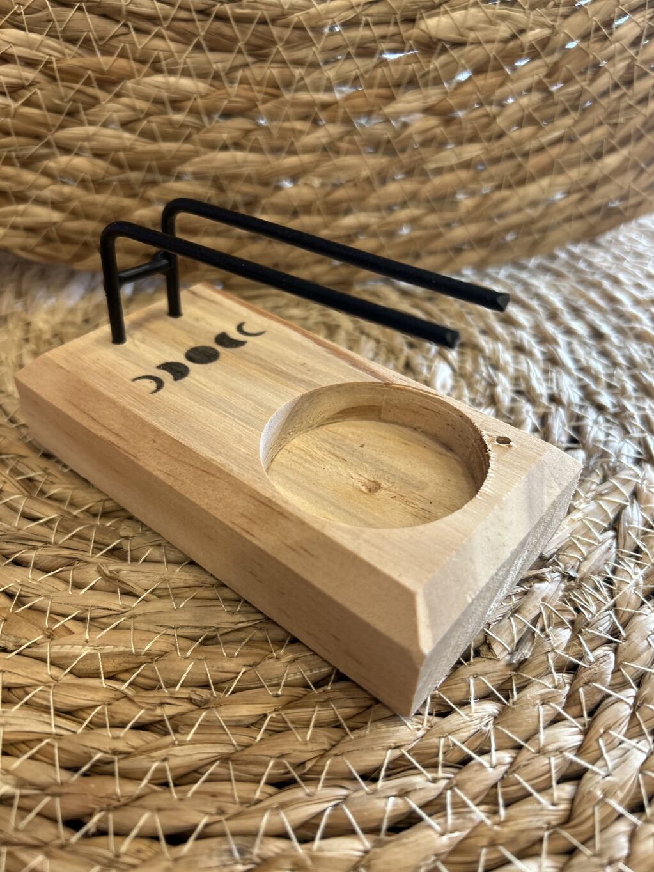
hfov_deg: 53.1
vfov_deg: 67.3
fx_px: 655
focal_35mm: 26
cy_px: 436
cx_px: 327
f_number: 1.5
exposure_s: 1/50
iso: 80
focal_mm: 5.7
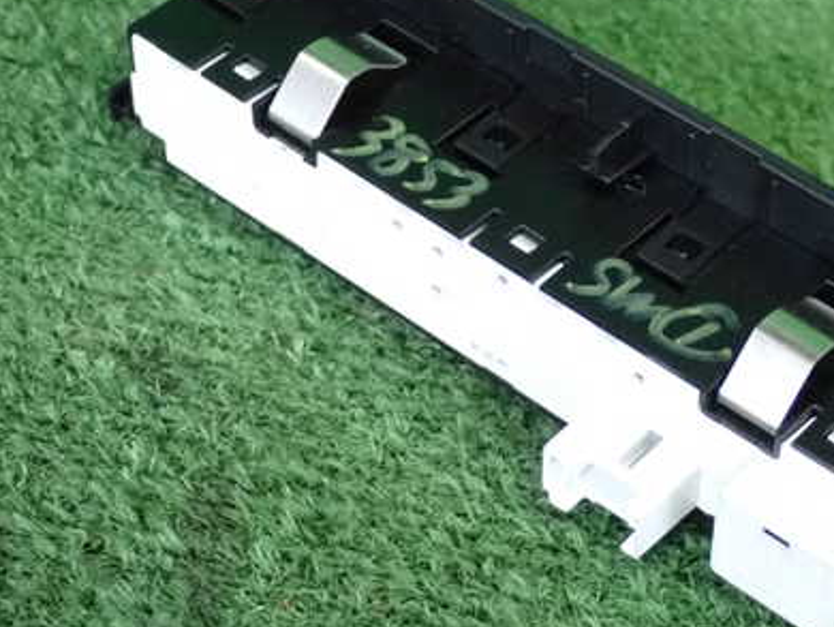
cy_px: 244
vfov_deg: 14.4
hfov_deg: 19.0
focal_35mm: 103
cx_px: 603
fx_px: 2483
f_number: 3.8
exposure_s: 1/125
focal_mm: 11.88
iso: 1600
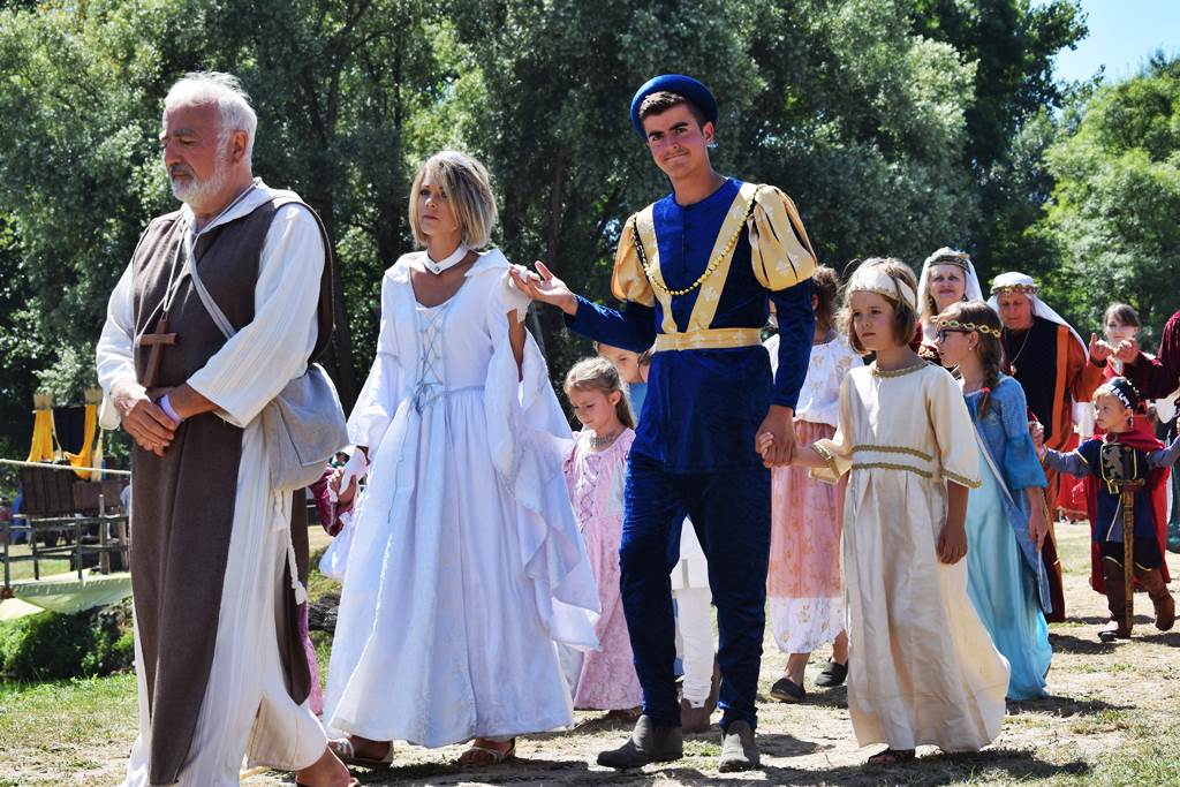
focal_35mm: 82
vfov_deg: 16.6
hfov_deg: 24.6
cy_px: 394
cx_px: 590
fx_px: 2704
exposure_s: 1/250
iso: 200
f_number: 8
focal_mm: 55
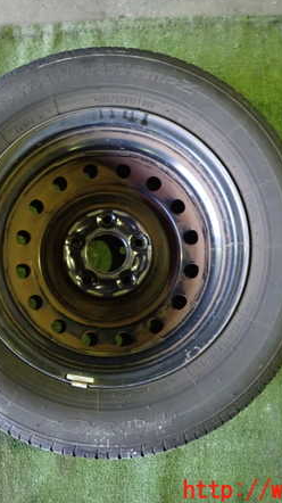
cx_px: 99
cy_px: 249
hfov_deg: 31.7
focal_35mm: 37
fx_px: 493
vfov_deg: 54.0
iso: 800
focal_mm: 4.5
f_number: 2
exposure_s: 1/20
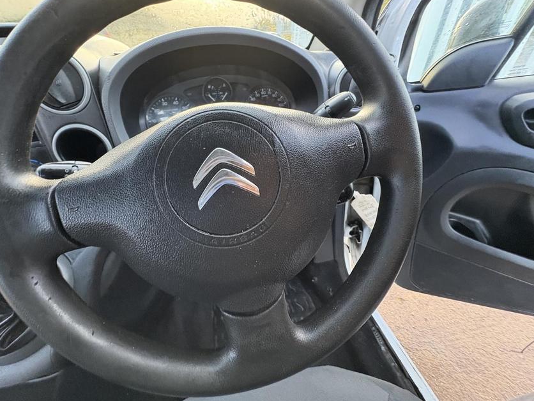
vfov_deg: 81.7
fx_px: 231
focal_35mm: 15
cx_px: 250
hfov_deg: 98.0
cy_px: 188
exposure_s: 1/60
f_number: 2.2
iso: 400
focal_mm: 2.22
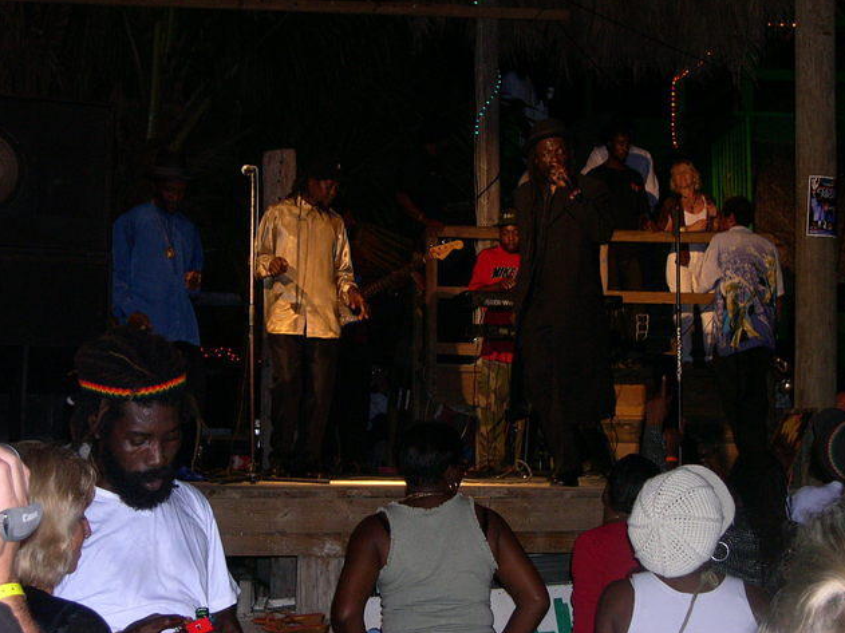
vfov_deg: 21.6
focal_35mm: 68
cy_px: 314
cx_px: 426
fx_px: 1660
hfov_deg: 28.6
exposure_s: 1/60
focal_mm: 14.2
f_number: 3.7
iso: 400
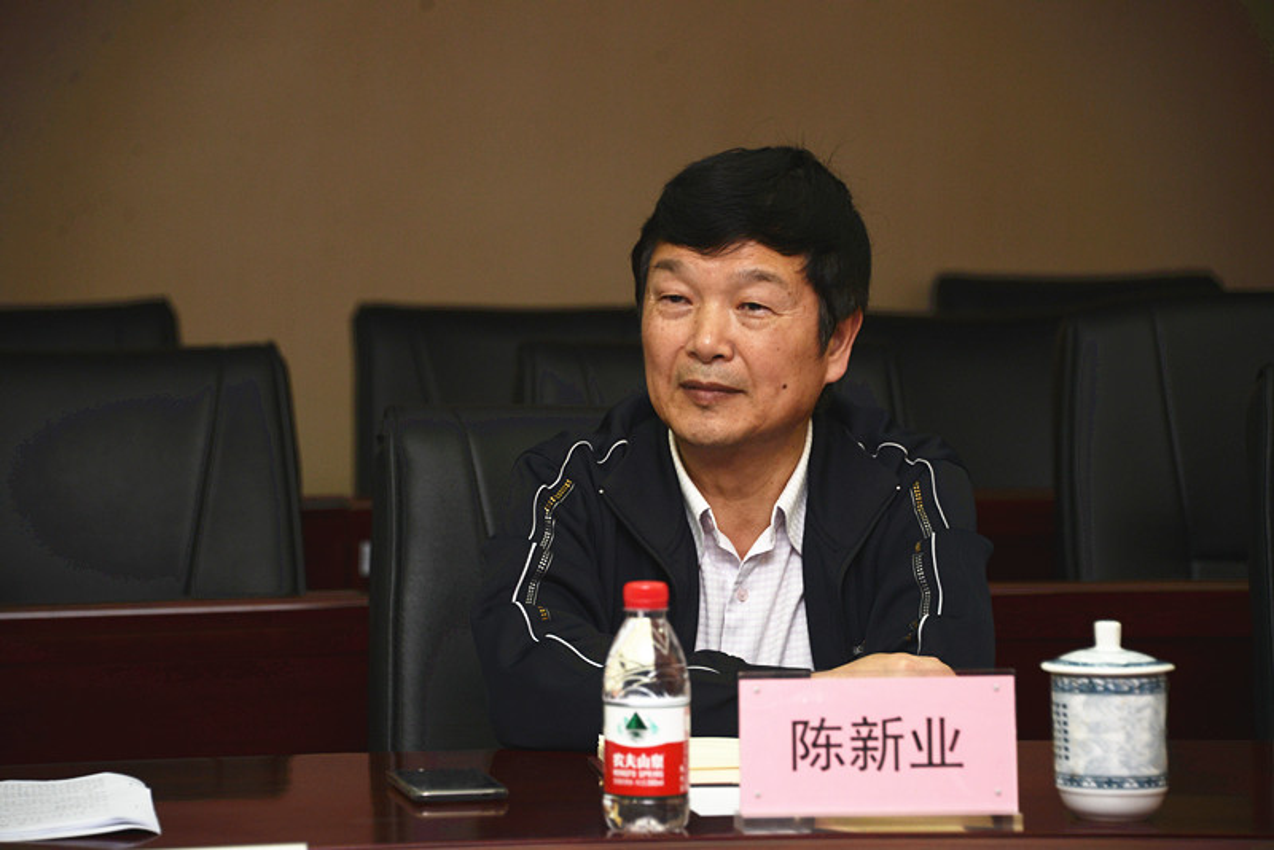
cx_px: 637
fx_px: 5664
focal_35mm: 160
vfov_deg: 8.6
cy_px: 425
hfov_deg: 12.8
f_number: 5.6
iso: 800
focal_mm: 160
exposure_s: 1/60
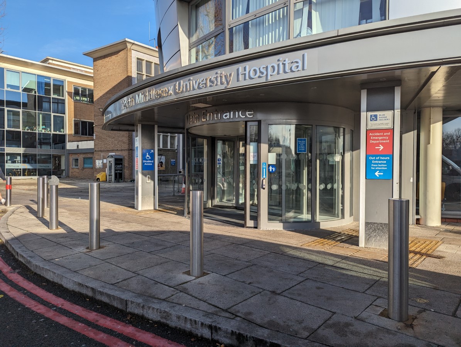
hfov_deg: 71.5
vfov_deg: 56.9
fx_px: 320
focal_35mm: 24
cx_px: 230
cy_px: 174
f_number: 1.85
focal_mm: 6.81
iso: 42
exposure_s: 1/1919
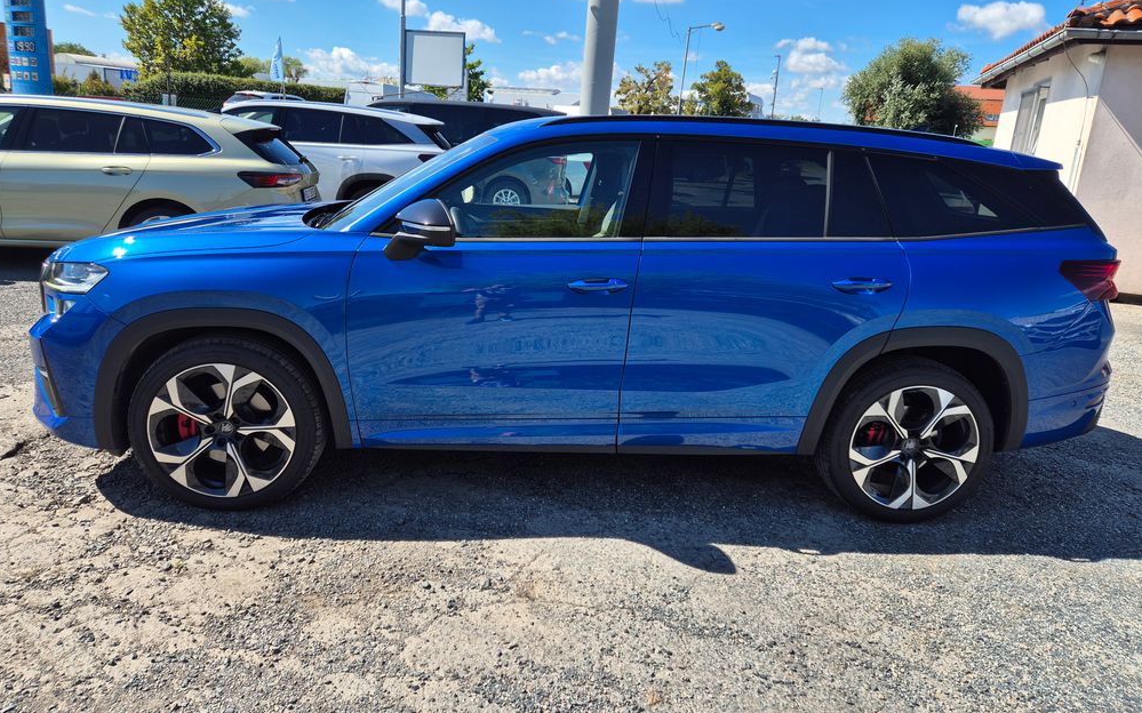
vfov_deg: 49.2
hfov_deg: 72.6
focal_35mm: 25
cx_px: 570
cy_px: 331
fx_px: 778
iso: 25
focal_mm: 5.4
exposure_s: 1/1300
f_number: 1.8
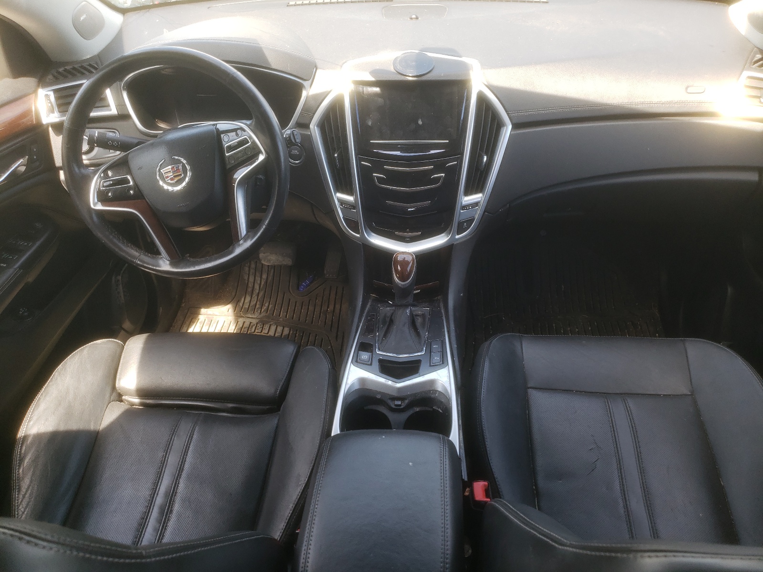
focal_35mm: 26
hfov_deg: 67.3
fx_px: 573
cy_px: 286
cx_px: 382
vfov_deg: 53.1
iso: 50
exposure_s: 1/135
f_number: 1.5
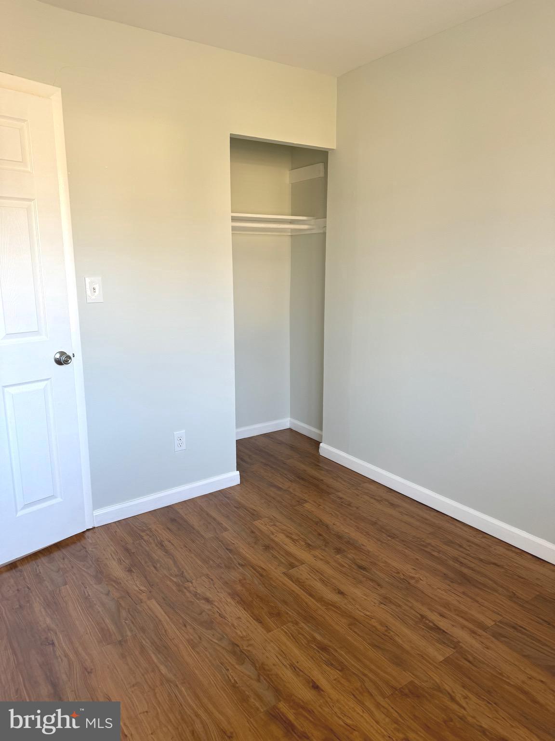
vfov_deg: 71.6
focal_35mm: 24
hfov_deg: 56.8
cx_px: 278
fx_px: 513
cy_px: 370
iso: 125
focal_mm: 6.86
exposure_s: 1/60
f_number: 1.78
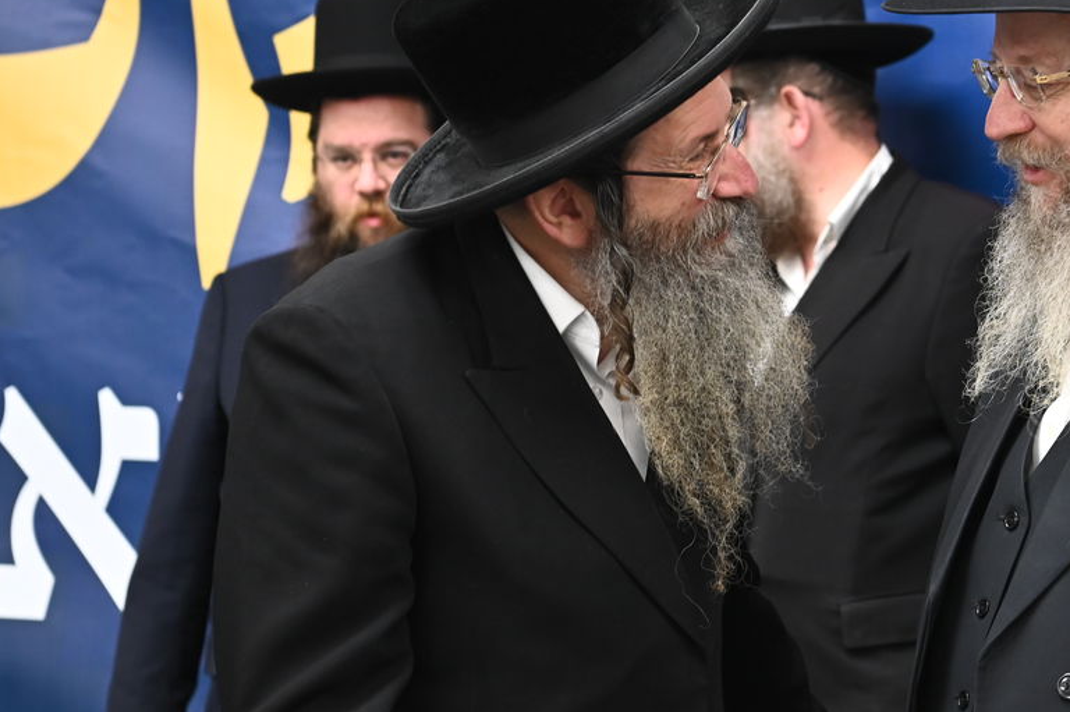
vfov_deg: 12.1
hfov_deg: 17.9
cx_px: 920
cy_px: 251
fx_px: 3356
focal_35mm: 113
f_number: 4.5
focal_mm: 62
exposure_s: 1/160
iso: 2000
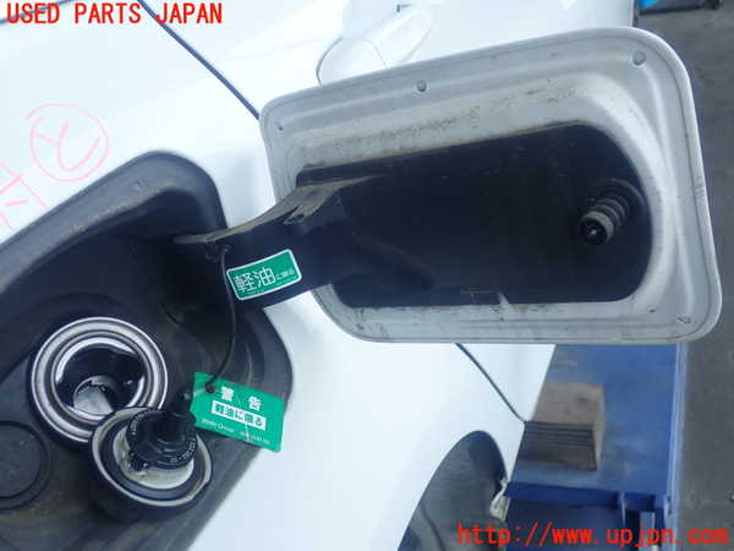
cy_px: 276
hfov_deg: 49.0
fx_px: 806
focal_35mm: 38
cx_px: 367
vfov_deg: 37.7
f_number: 2.7
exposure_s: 1/200
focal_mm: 6.86
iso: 100
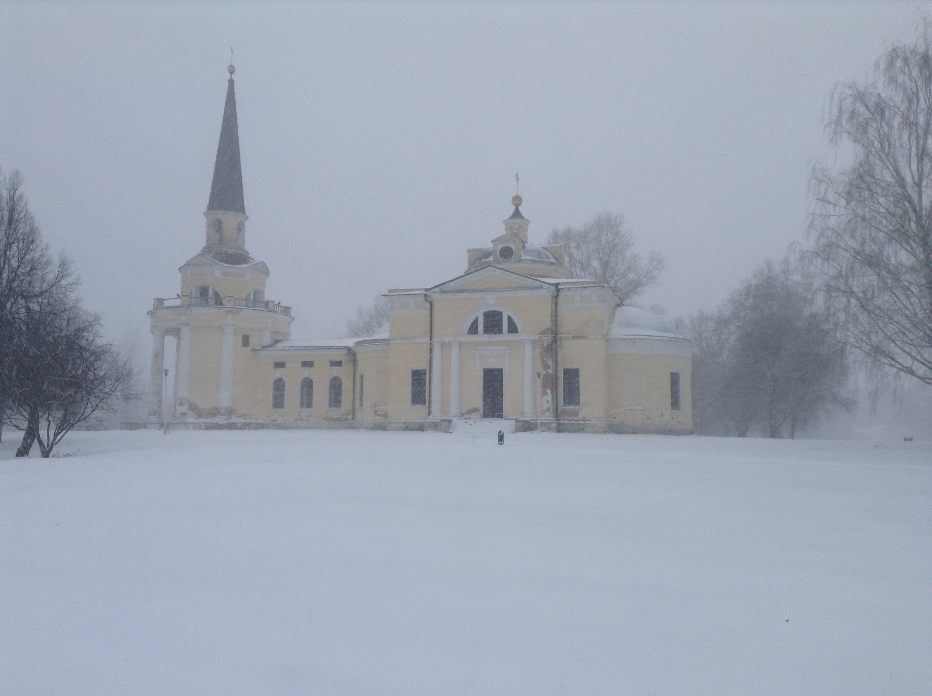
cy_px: 348
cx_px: 466
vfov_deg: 42.8
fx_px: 887
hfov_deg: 55.4
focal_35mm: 33
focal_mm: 3.3
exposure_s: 1/60
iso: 32
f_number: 2.4
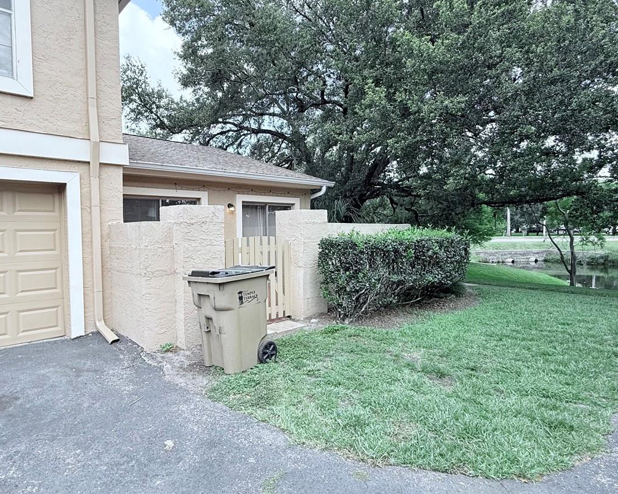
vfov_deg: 65.5
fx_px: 384
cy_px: 243
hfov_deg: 77.1
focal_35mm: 21
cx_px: 262
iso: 64
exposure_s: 1/625
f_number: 2.2
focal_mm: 2.22
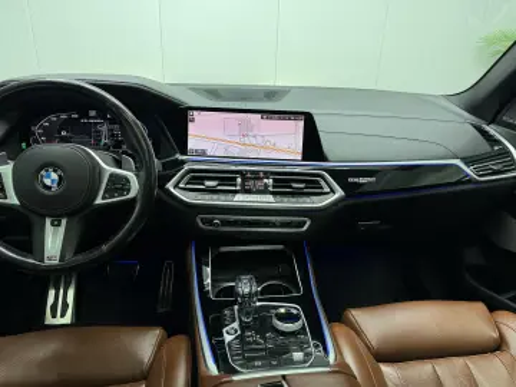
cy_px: 194
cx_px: 258
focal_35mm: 24
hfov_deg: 71.6
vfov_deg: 56.8
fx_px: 358
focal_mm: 6.76
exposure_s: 1/49
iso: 200
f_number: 1.78
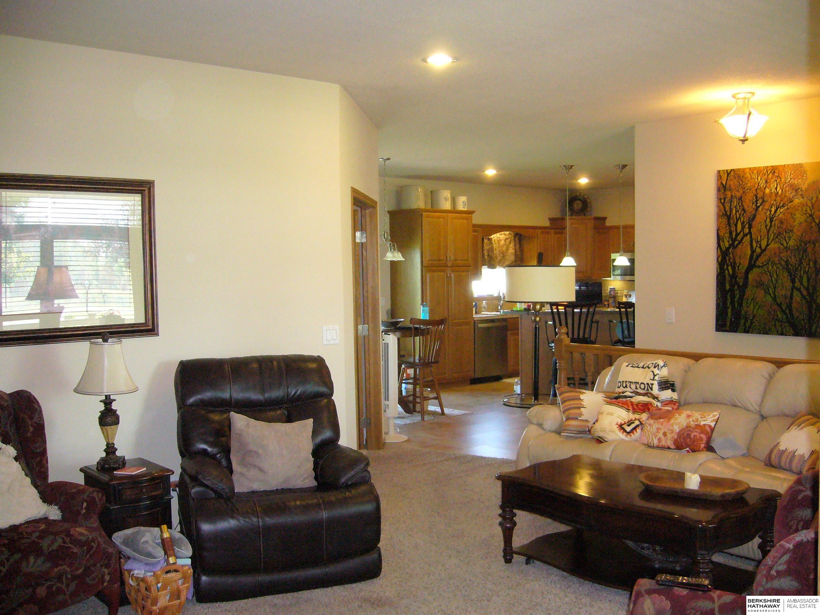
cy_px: 308
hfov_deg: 52.6
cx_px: 410
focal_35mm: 35
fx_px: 829
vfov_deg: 40.7
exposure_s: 1/60
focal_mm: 5.8
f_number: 2.8
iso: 400
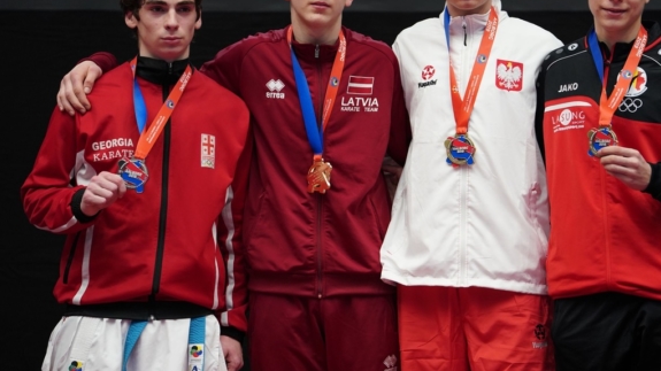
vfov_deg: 4.9
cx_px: 385
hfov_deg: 8.8
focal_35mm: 246
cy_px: 122
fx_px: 4310
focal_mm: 200
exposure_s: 1/320
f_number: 2.8
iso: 1000
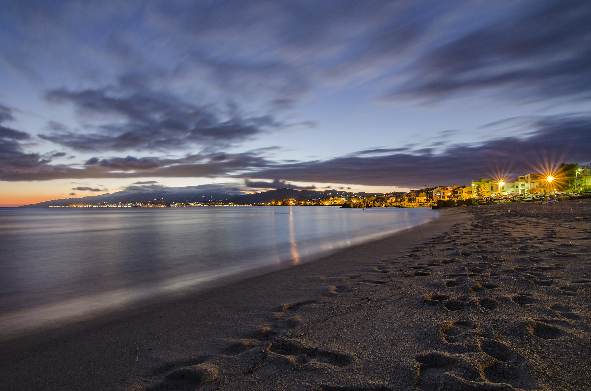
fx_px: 270
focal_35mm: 16
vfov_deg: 71.8
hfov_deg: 95.1
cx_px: 296
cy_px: 196
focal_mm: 11
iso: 200
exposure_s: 20
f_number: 8
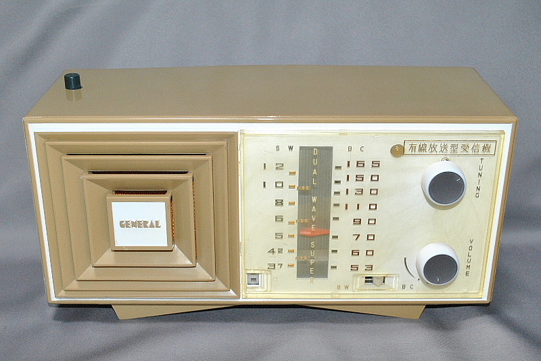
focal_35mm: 42
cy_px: 180
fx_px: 631
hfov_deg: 46.4
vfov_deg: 31.9
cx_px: 270
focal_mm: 28
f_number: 5
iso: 800
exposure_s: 1/60
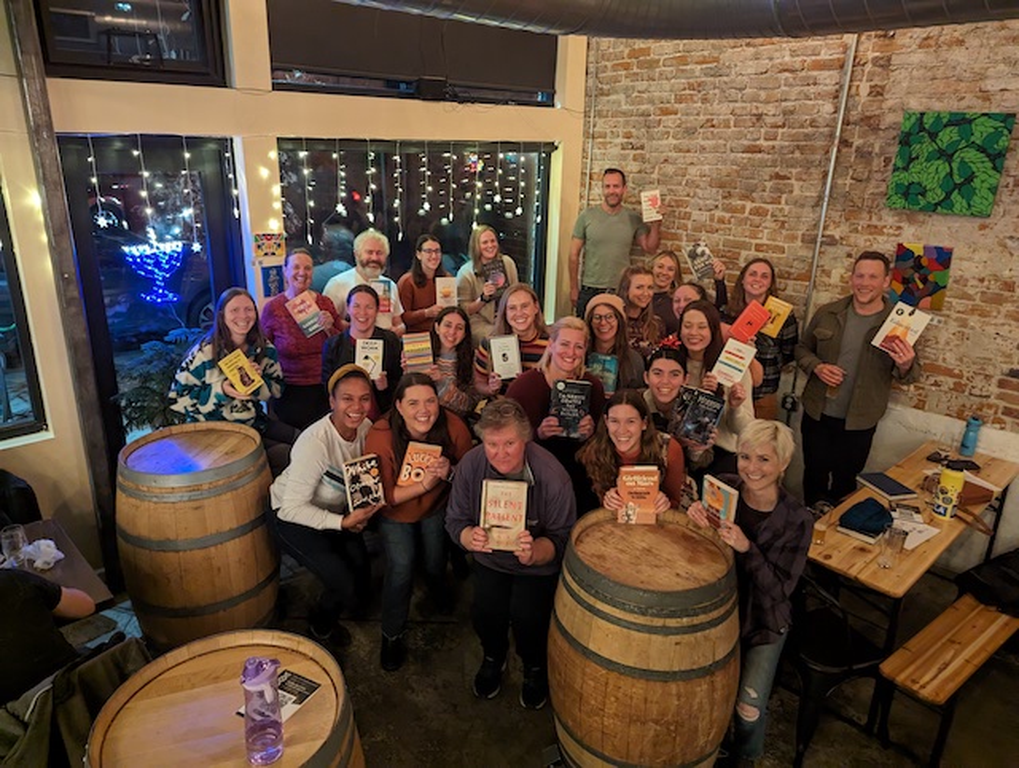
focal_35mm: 24
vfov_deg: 56.9
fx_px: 708
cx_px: 510
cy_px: 384
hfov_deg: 71.5
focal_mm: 6.81
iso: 1608
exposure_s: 1/40
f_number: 1.85
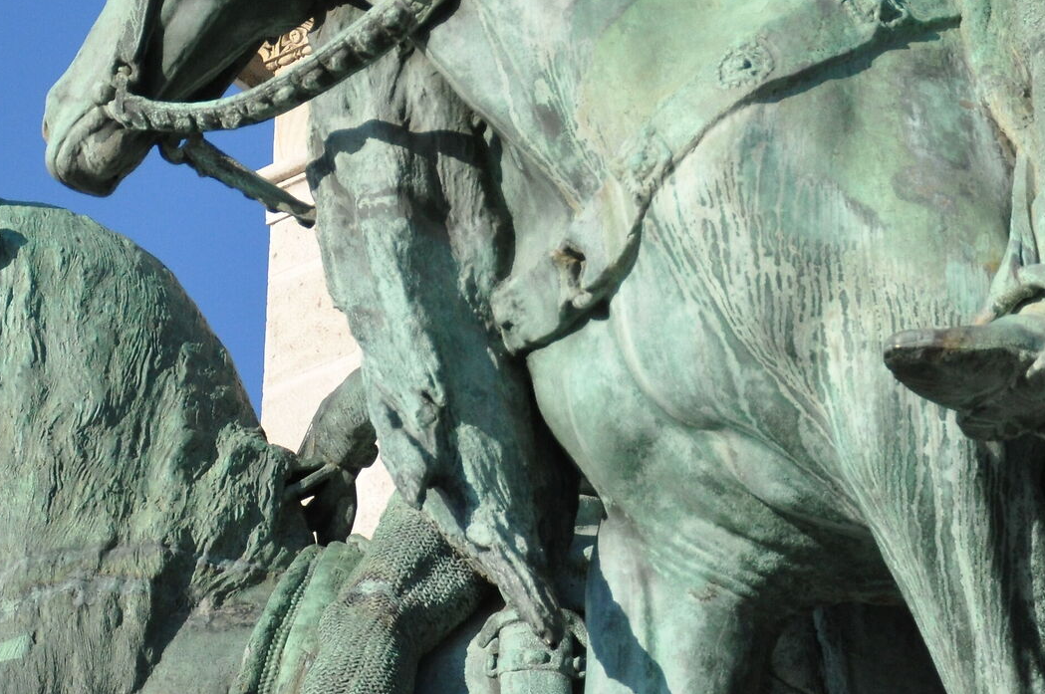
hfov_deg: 17.1
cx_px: 449
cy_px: 23
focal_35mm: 120
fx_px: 3484
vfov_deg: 11.3
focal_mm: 35
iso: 800
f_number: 4.5
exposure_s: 1/4000
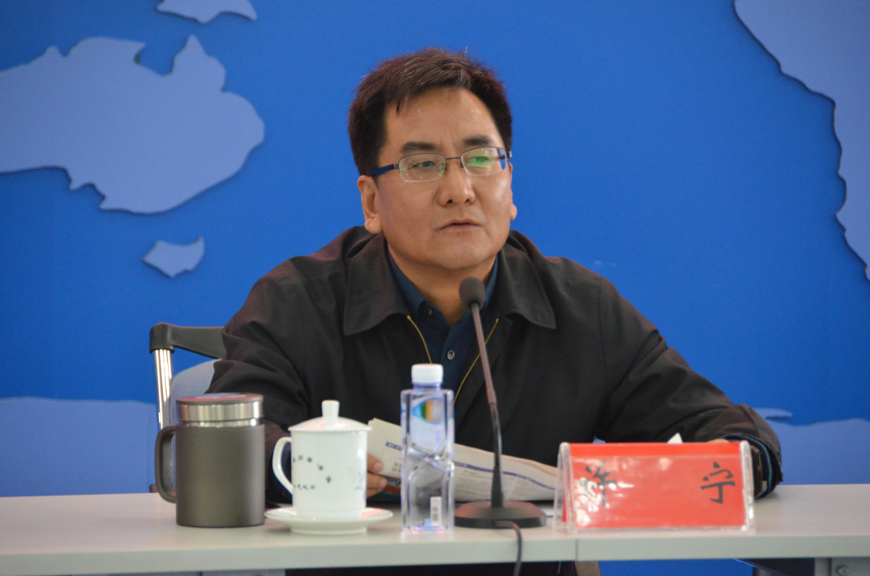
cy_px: 288
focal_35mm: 300
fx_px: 7235
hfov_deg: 6.9
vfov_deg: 4.6
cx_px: 435
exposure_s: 1/50
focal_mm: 200
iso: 3200
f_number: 5.6
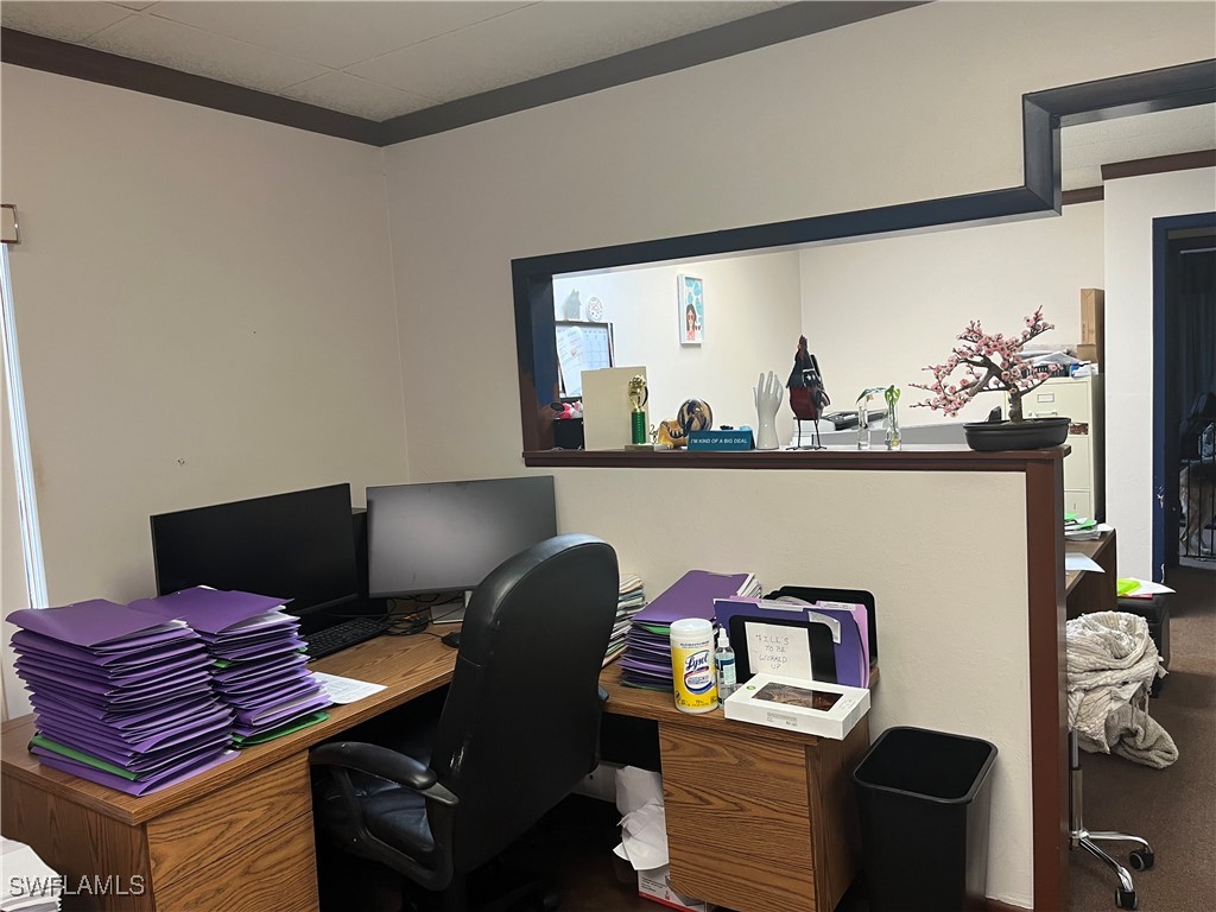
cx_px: 608
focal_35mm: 26
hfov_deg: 67.3
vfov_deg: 53.1
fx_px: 913
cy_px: 456
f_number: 1.6
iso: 100
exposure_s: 1/60
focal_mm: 5.1
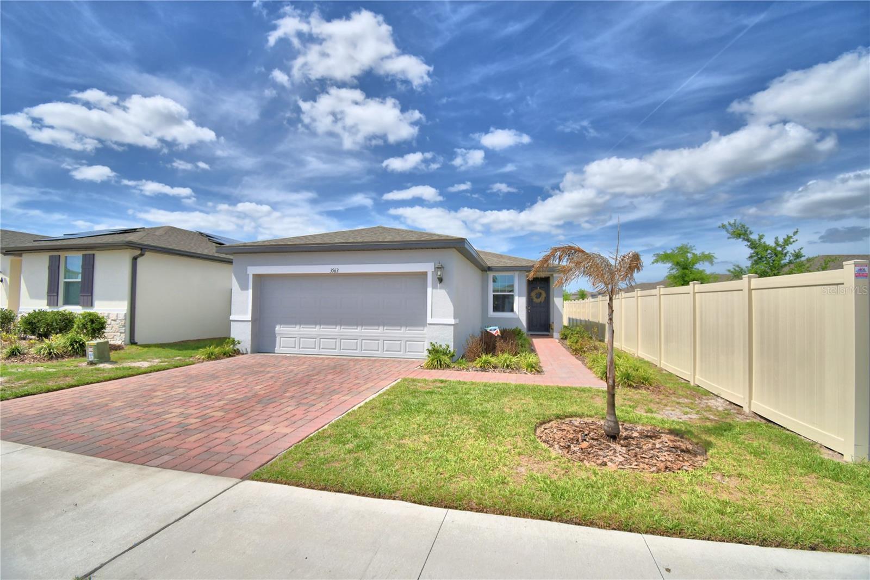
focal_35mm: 15
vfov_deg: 77.3
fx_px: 362
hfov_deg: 100.4
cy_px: 290
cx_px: 435
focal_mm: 10
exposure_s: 1/2000
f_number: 4.5
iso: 100
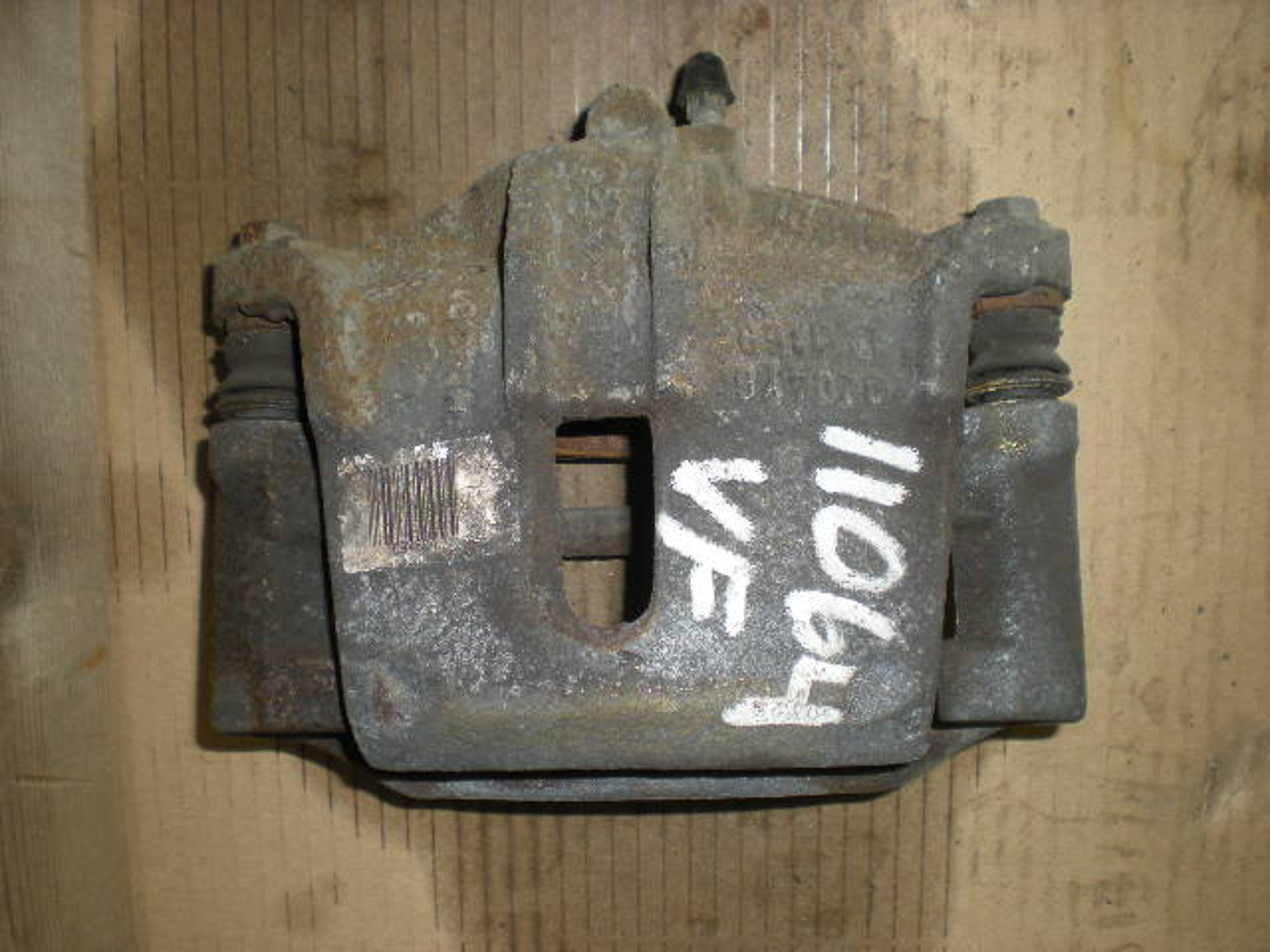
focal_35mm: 38
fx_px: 1394
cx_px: 635
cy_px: 476
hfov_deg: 49.0
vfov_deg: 37.7
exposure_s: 1/60
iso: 64
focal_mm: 6.3
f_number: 3.1
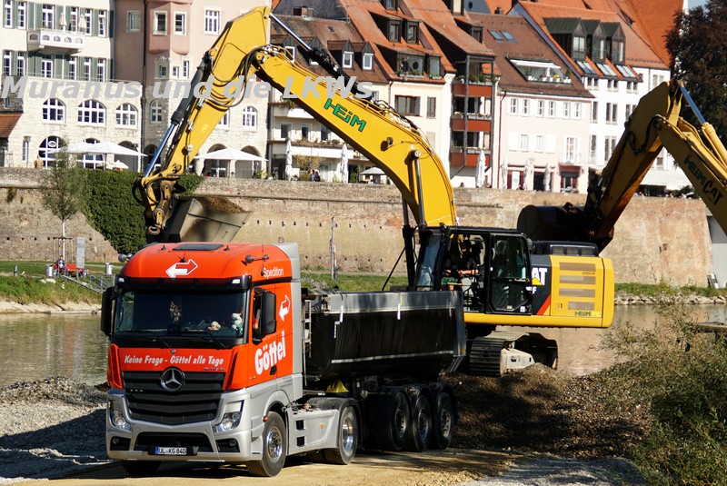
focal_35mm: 158
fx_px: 3183
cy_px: 243
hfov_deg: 13.0
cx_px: 364
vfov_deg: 8.7
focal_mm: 105
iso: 100
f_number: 6.3
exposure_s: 1/400
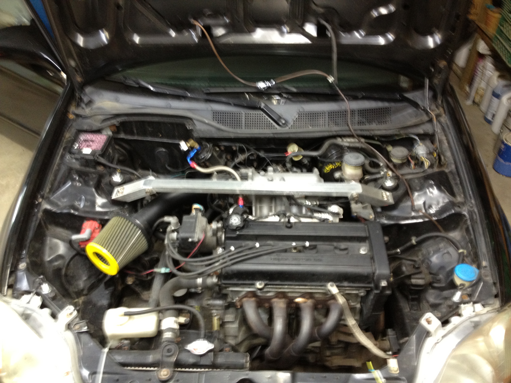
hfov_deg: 52.6
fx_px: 517
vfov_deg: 40.7
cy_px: 192
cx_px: 256
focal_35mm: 35
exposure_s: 1/20
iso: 200
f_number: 2.4
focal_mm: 4.28
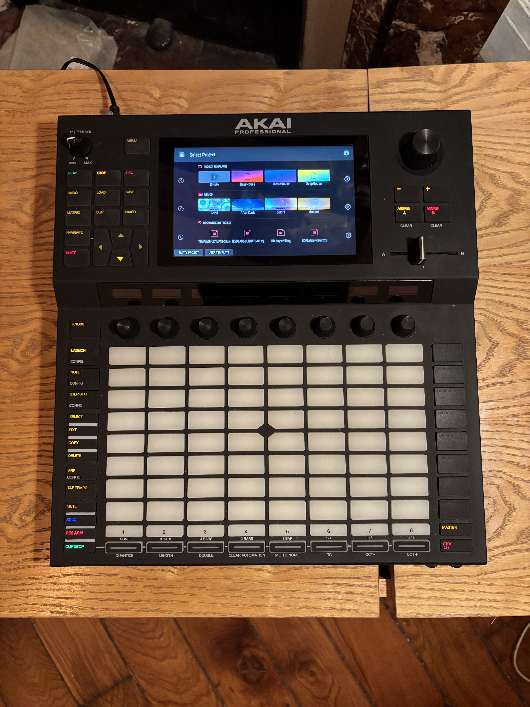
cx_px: 265
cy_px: 354
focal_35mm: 26
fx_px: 531
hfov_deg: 53.1
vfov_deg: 67.3
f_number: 1.6
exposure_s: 1/50
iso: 500
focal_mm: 5.96
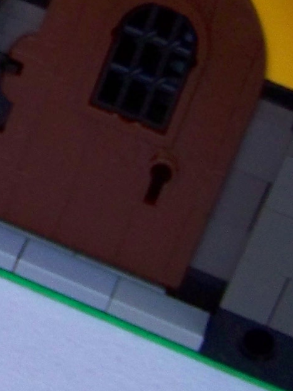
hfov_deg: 9.3
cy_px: -137
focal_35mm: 158
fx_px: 1781
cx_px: -29
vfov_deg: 12.1
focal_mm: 6.3
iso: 200
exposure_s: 1/60
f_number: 2.8
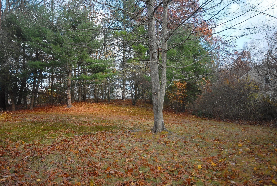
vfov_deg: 48.1
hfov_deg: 67.3
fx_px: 208
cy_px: 93
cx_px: 138
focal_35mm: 27
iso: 400
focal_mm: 18
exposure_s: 1/160
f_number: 6.3
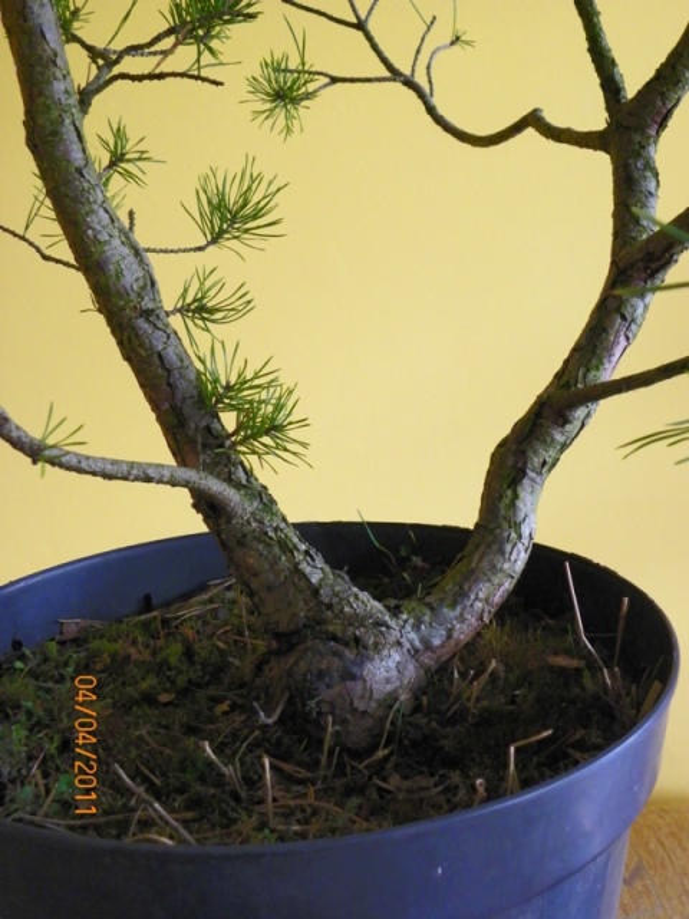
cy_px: 460
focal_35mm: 41
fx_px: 1088
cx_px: 344
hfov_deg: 35.1
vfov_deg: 45.8
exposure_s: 1/30
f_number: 3.2
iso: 320
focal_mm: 7.3
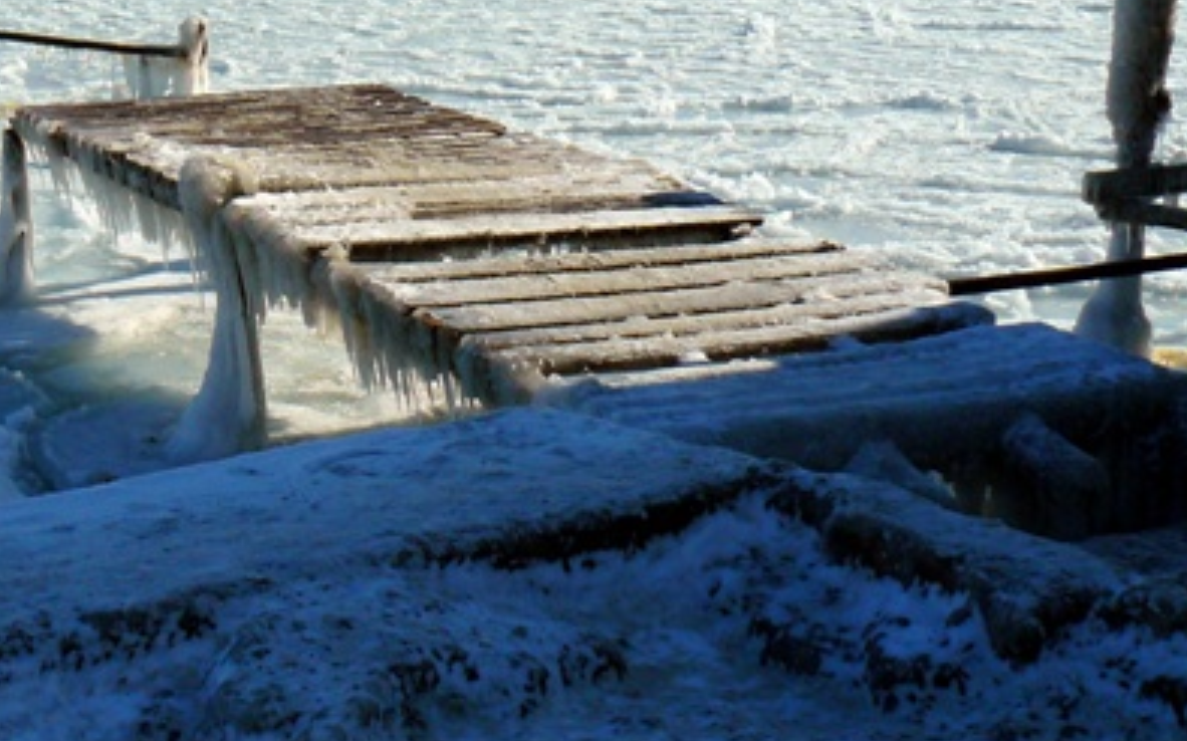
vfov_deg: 20.4
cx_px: 226
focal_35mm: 62
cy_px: 48
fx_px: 2005
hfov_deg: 32.0
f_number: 8
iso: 100
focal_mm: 6
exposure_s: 1/500
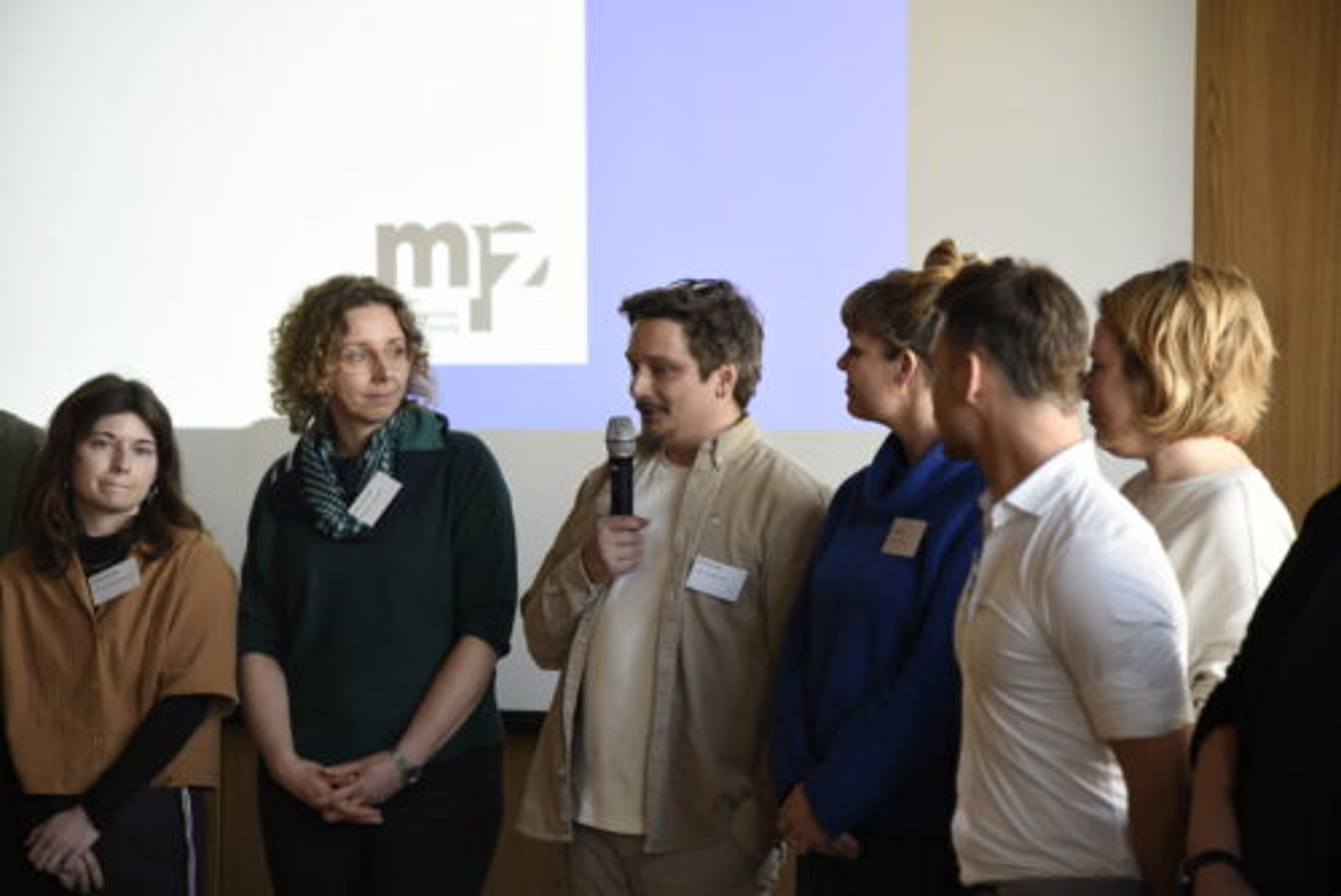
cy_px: 448
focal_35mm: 105
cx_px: 670
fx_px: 3913
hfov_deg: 19.4
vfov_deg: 13.1
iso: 800
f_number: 4
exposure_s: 1/125
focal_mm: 105
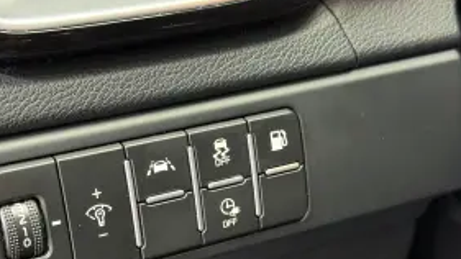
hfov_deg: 31.4
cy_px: 190
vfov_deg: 17.9
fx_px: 819
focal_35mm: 67
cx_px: 189
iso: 640
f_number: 1.78
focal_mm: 6.76
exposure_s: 1/25
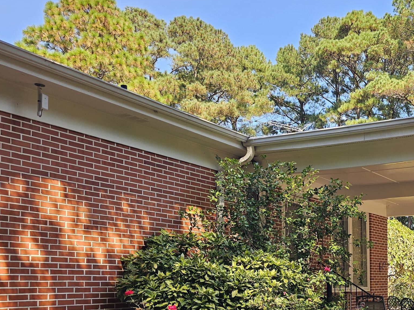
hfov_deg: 38.5
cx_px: 390
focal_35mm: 45
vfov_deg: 30.9
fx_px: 538
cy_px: 270
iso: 10
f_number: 1.7
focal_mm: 6.3
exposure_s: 1/120
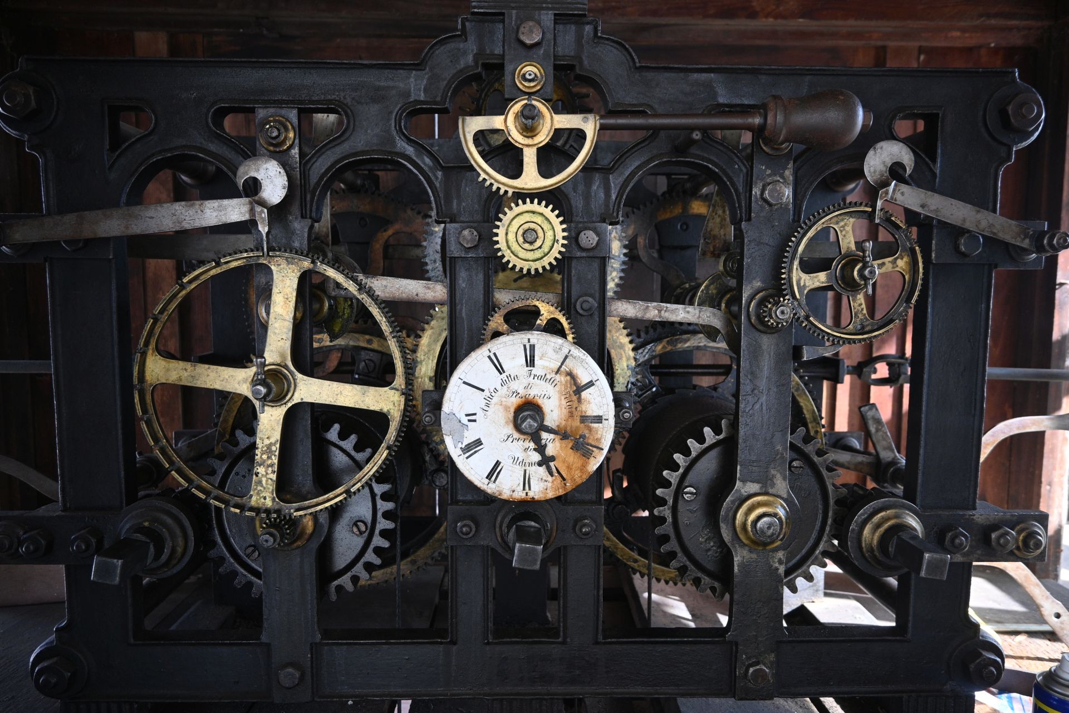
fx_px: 713
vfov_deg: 53.1
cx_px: 534
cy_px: 356
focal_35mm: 24
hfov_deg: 73.7
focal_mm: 16
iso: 400
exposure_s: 1/160
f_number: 3.5
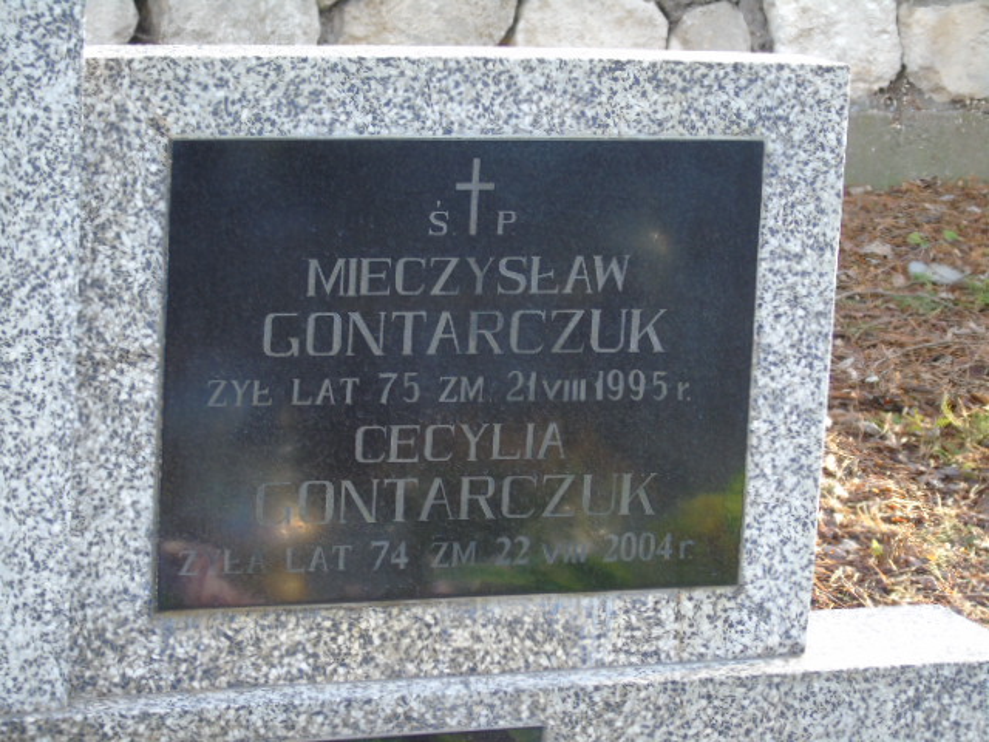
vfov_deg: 12.0
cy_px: 371
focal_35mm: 124
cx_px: 494
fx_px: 3543
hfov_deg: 15.9
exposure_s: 1/30
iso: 160
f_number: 4.6
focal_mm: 22
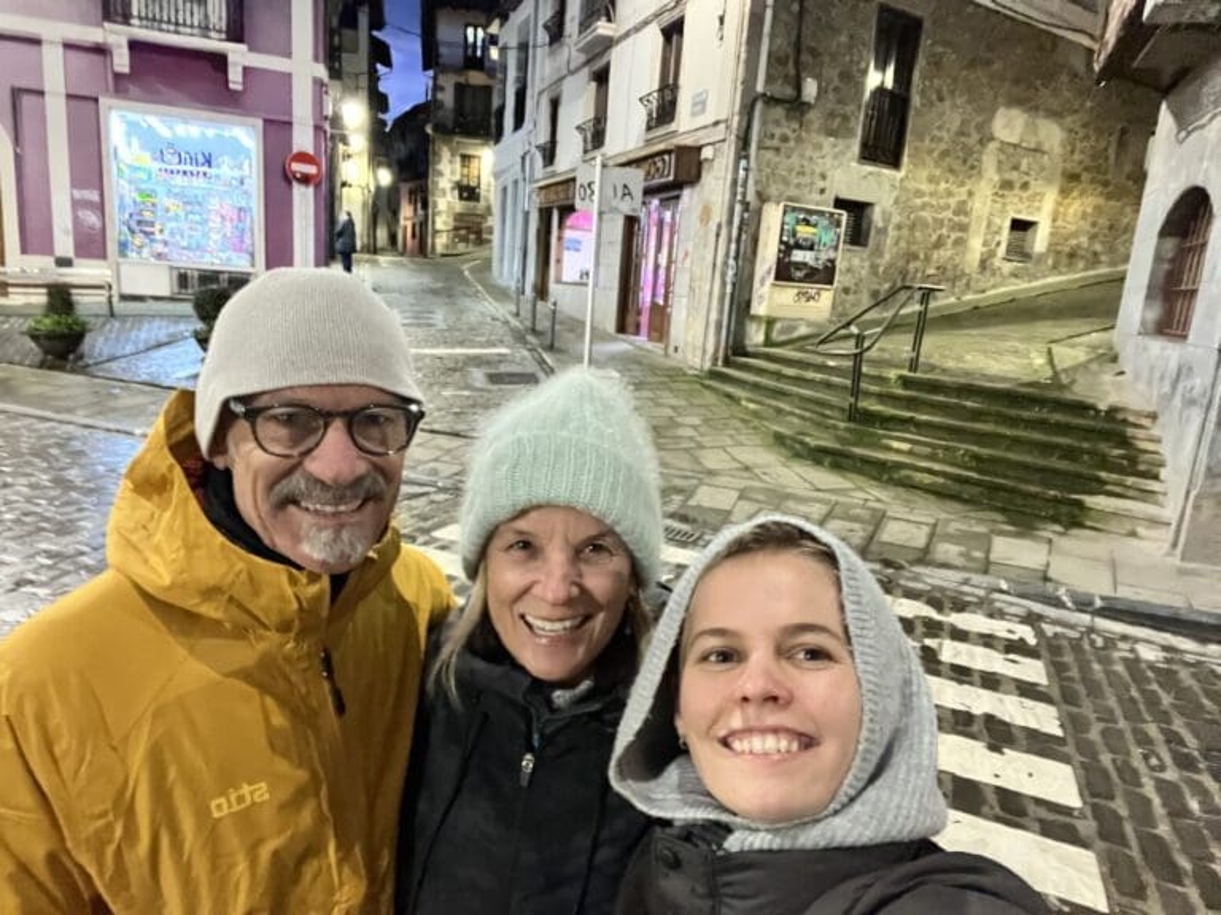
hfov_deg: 73.9
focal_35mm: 23
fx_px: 811
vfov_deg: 58.9
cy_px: 458
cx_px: 610
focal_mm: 2.71
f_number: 2.2
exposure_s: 1/17
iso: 1250
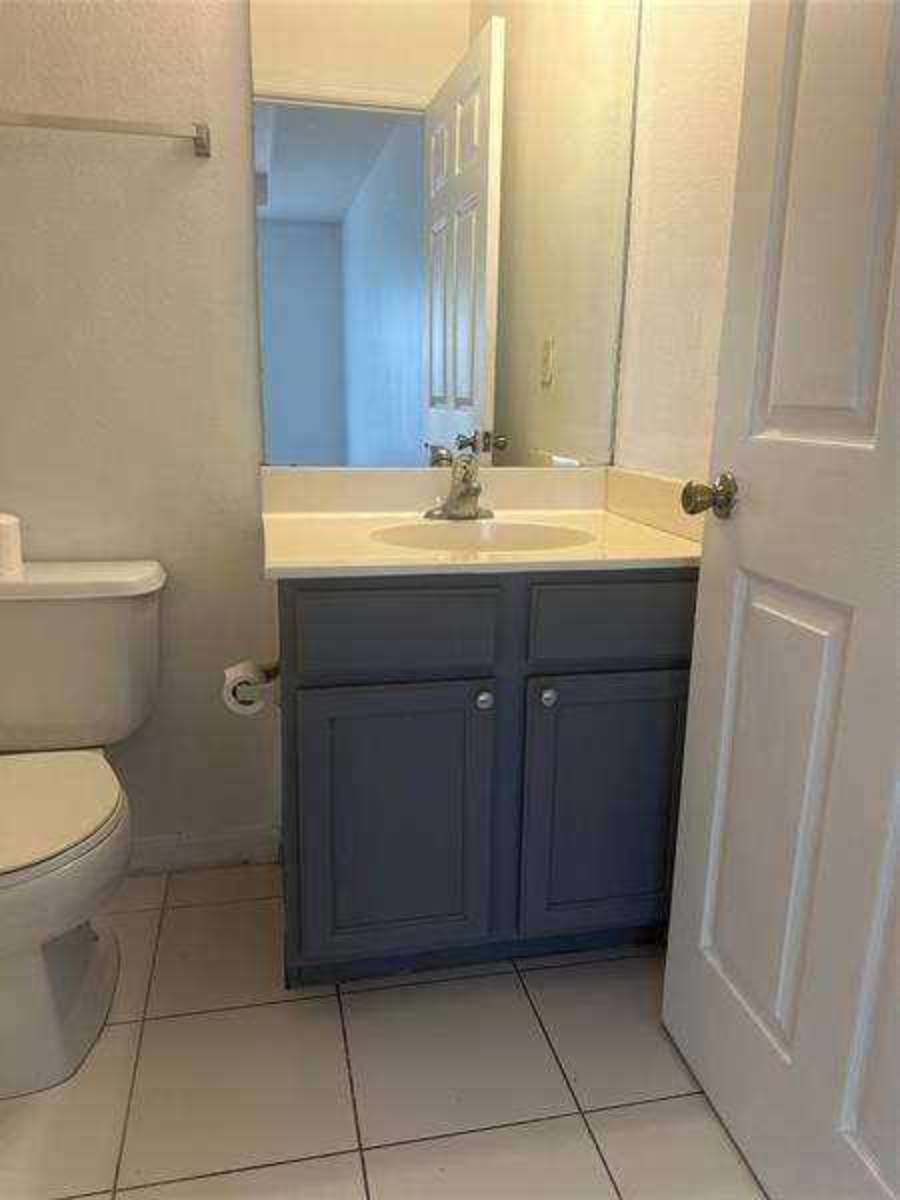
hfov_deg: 56.8
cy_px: 600
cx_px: 450
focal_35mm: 24
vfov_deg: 71.6
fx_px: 832
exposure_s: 1/120
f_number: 1.78
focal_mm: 6.86
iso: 160
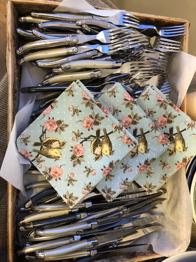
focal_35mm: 28
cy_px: 131
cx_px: 98
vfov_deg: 63.4
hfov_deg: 49.7
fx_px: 211
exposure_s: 1/17
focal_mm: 3.99
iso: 50
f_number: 1.8
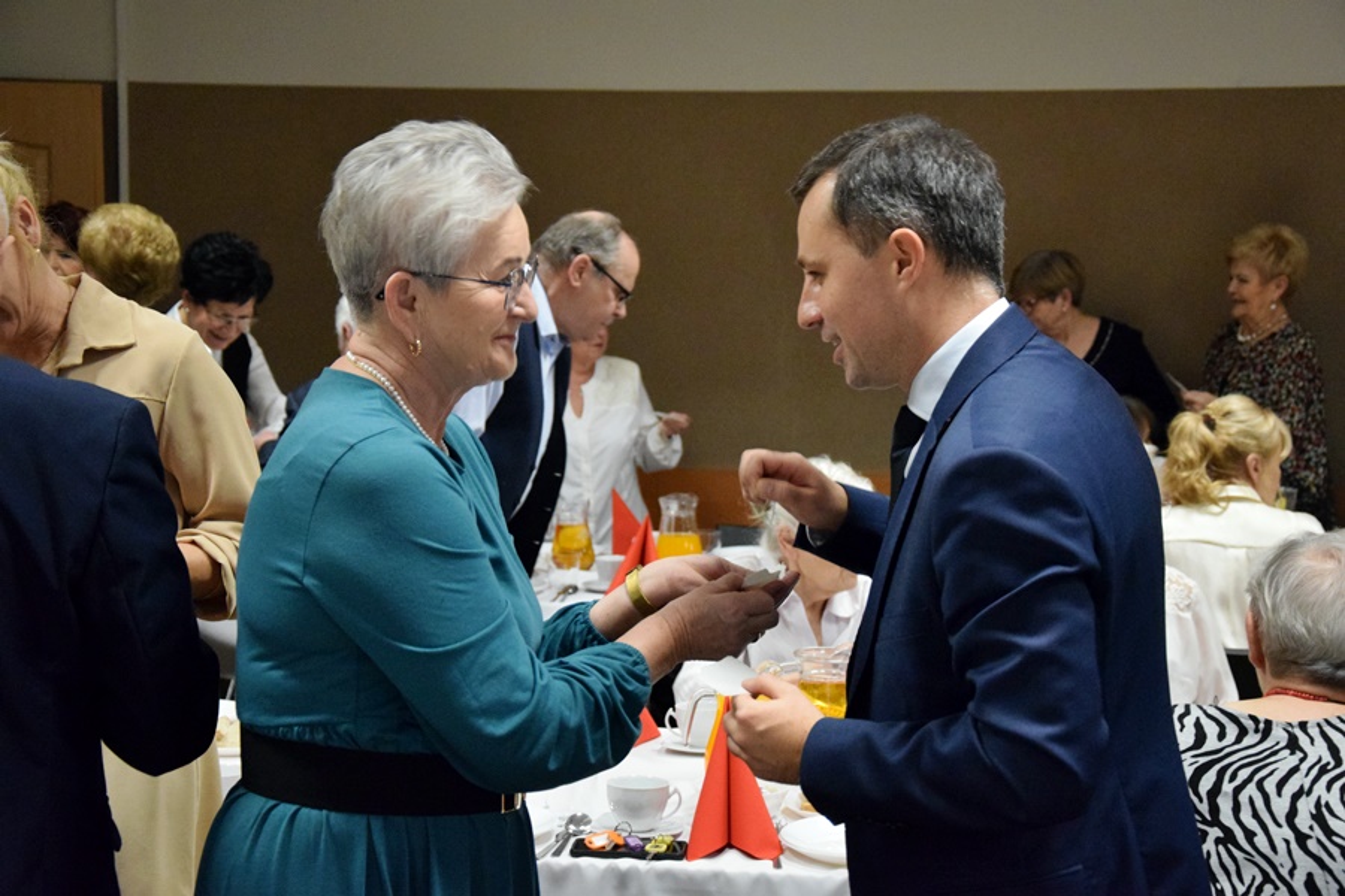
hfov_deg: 29.9
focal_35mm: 68
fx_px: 2522
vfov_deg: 20.2
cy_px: 448
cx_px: 672
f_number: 4.8
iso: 4500
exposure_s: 1/100
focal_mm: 45
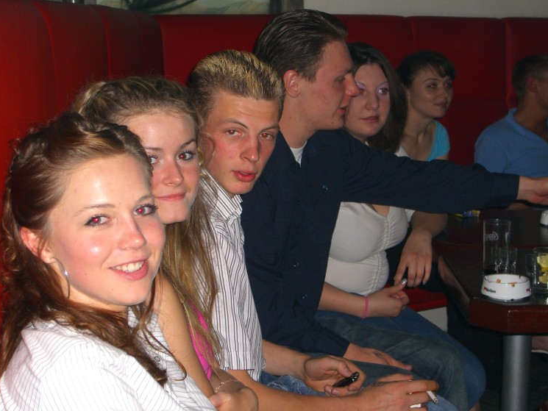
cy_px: 196
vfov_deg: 20.2
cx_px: 290
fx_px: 1156
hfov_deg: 26.7
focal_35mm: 73
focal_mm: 14.2
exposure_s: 1/60
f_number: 4
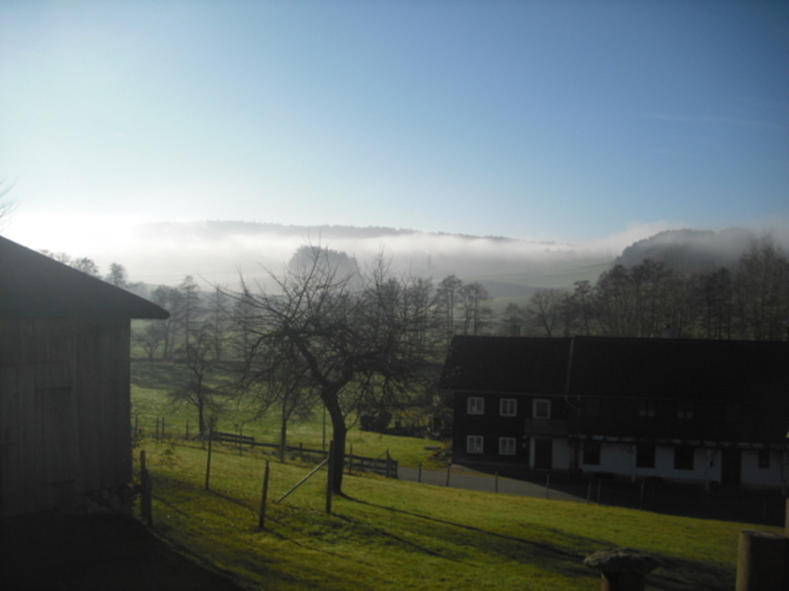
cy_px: 296
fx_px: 866
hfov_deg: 49.0
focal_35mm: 38
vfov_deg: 37.7
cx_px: 394
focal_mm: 6.2
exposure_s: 1/400
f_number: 5.6
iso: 64
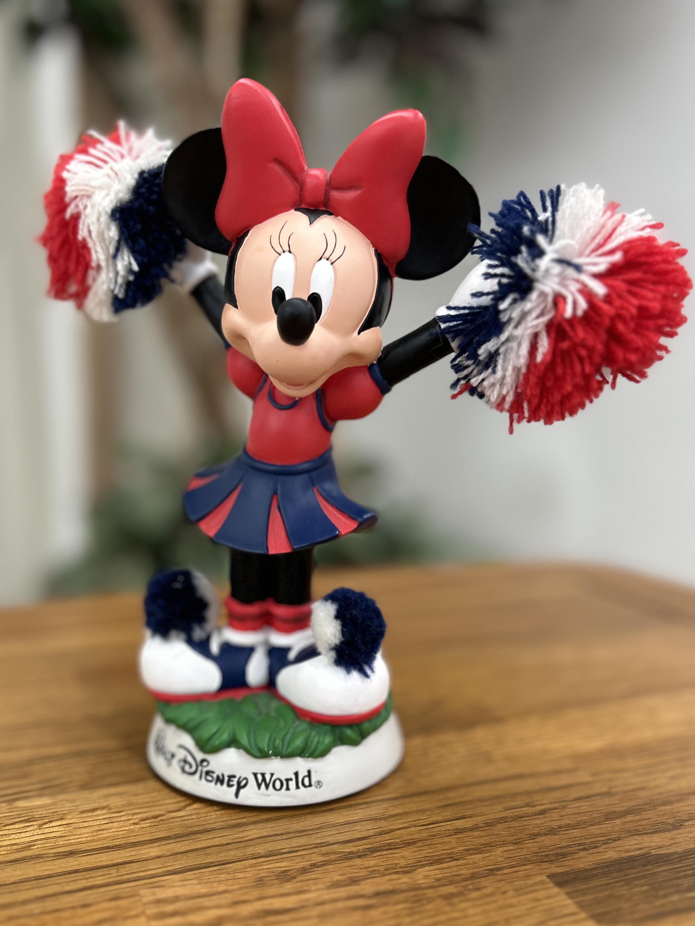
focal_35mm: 26
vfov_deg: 67.3
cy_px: 463
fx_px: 696
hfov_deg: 53.1
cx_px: 348
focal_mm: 5.7
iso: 125
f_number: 1.5
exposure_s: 1/120
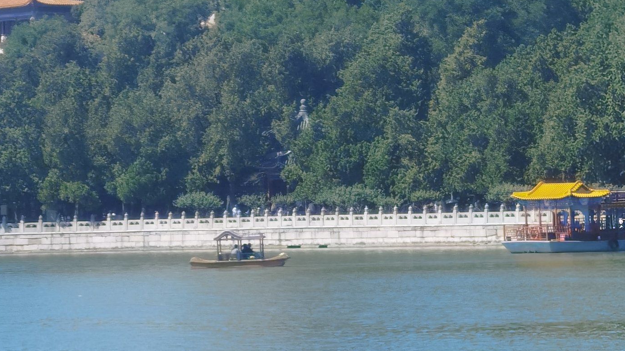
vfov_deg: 4.7
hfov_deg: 8.4
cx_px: 313
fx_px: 4243
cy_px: -177
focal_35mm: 256
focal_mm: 6.71
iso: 50
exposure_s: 1/3333
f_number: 1.9
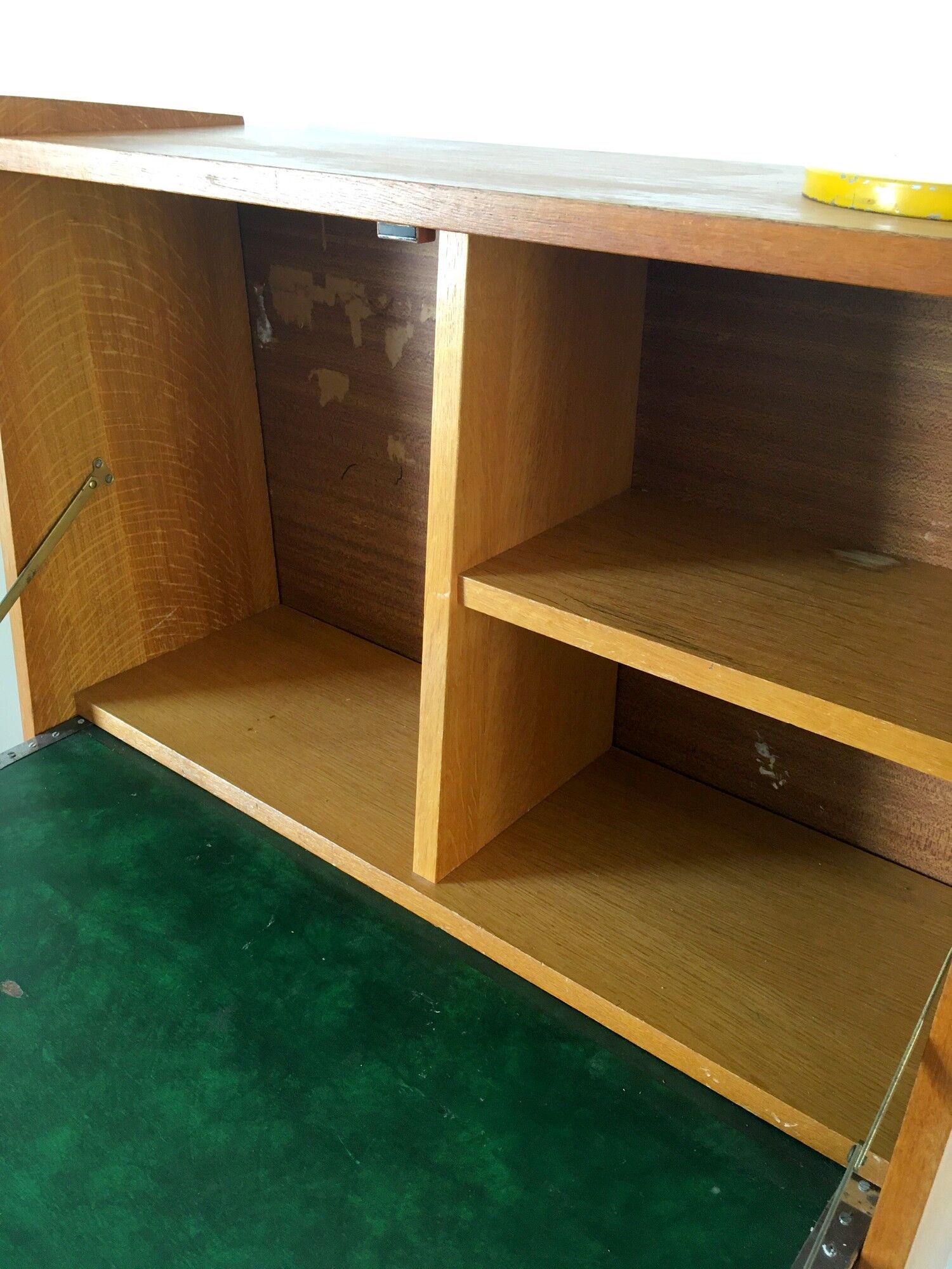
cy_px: 634
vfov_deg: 61.7
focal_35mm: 29
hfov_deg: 48.2
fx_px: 1063
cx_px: 476
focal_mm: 4.15
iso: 125
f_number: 2.2
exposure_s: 1/33
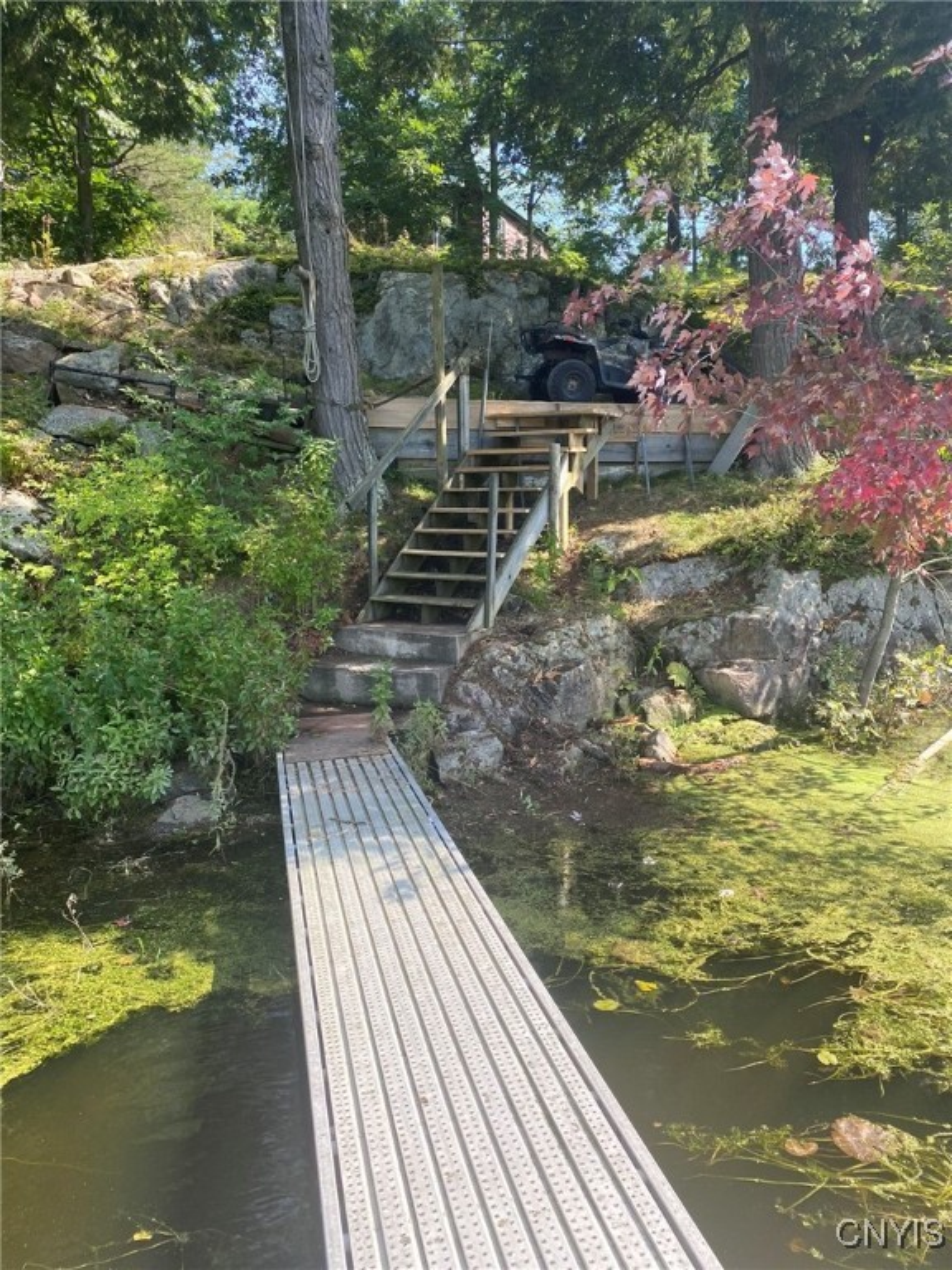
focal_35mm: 26
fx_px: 953
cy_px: 635
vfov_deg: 67.3
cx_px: 476
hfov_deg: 53.1
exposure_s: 1/529
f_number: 1.8
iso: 32
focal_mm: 4.25
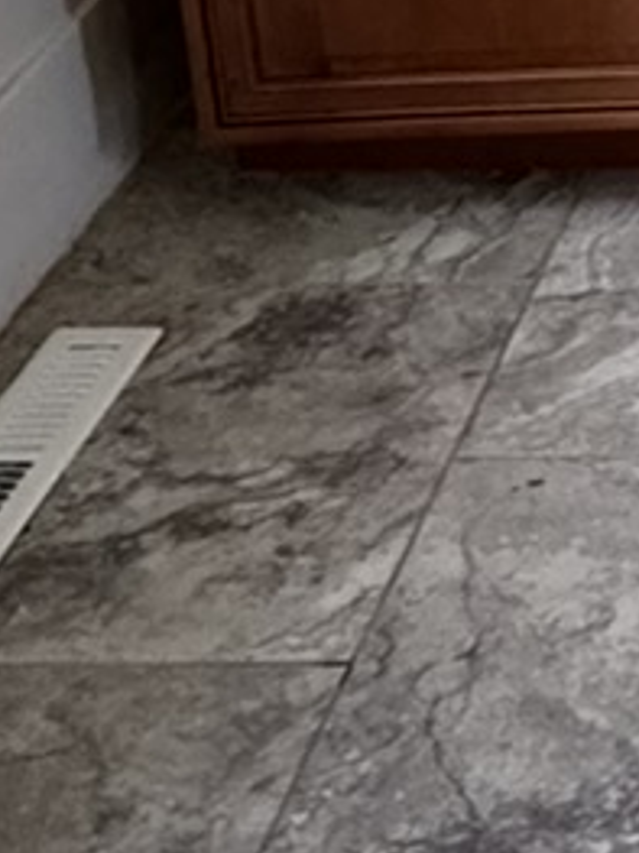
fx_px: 2685
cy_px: -752
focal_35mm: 109
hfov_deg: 12.0
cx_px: 1291
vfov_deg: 15.2
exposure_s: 1/96
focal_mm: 2.22
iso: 320
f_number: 2.2
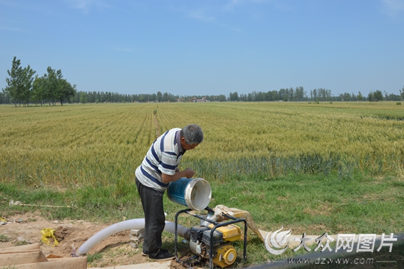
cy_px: 134
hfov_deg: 59.5
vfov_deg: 41.7
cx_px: 202
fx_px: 353
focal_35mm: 32
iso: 100
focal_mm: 21
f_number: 8
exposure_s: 1/250
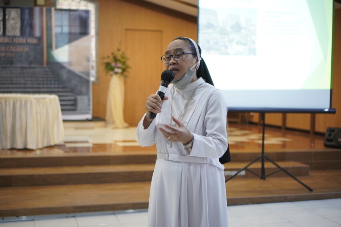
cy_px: 114
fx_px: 497
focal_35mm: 52
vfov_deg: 25.7
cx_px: 170
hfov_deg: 37.9
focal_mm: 35
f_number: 1.8
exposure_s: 1/100
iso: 640
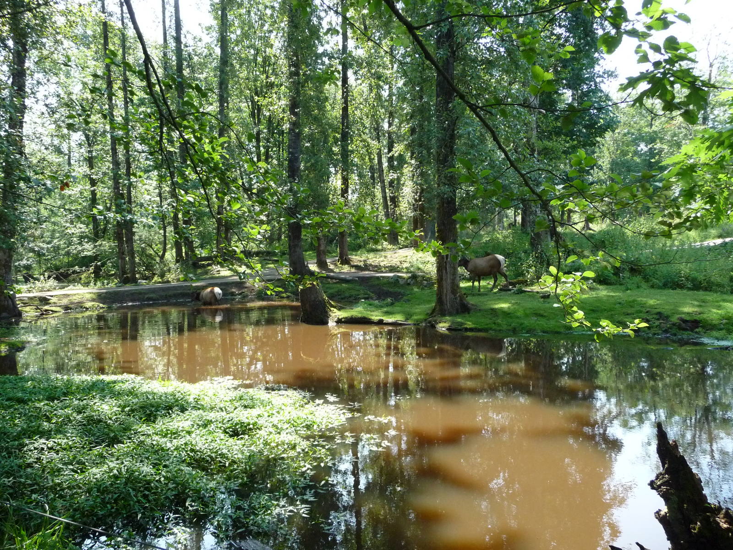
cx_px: 366
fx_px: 593
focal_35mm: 28
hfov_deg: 63.4
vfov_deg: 49.7
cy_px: 275
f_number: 3.3
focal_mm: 4.7
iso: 400
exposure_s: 1/400
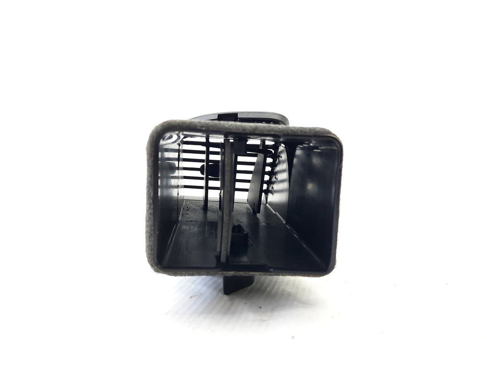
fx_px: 352
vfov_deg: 54.9
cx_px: 244
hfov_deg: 69.4
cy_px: 183
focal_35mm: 25
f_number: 2
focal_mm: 4.6
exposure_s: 1/50
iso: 200
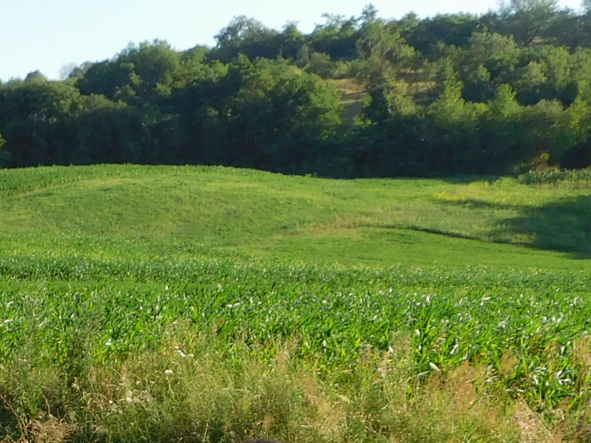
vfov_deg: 13.0
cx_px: 23
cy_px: 699
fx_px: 1827
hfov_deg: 18.0
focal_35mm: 107
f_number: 3.2
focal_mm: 5.3
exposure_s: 1/640
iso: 125
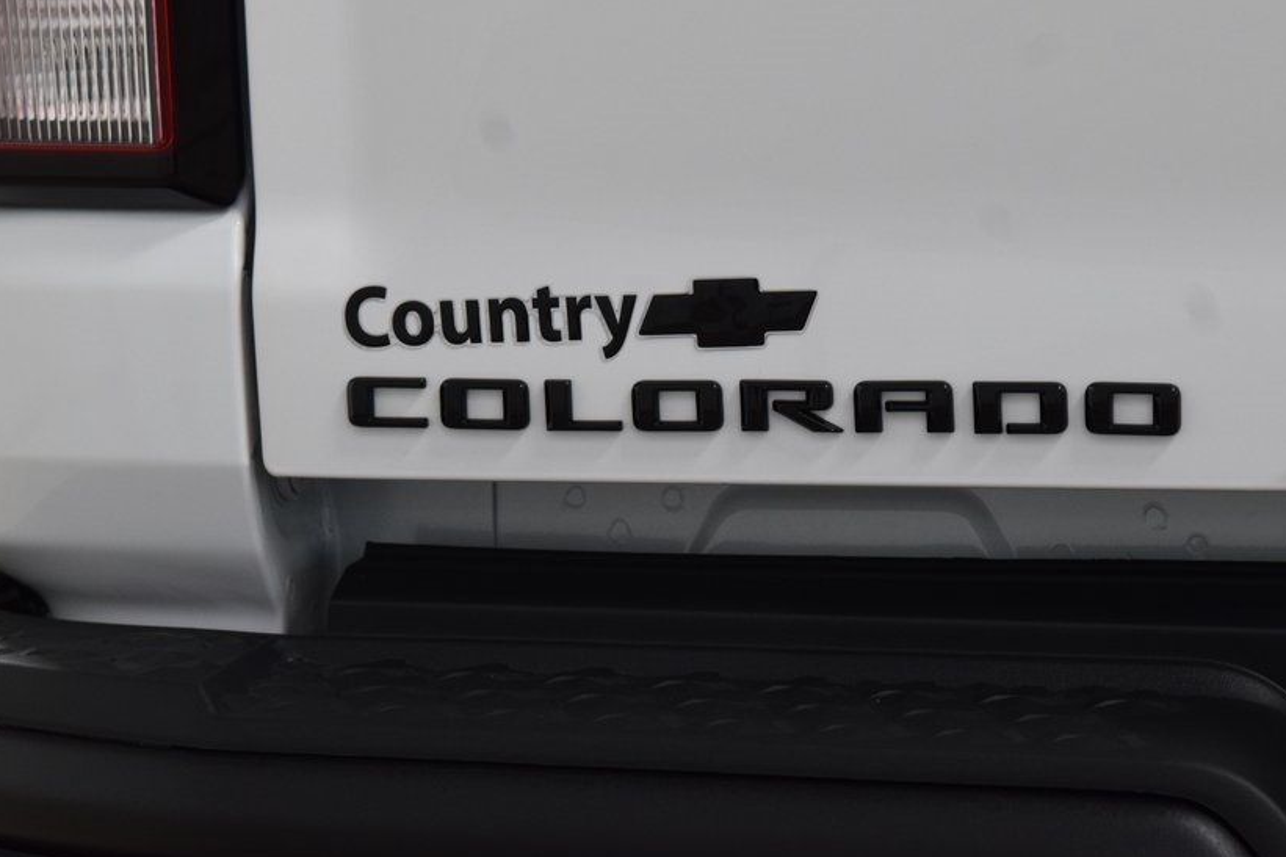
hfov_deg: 15.6
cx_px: 694
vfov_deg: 10.5
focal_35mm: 131
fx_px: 4678
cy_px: 358
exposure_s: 1/30
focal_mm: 70
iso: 1250
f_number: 7.1
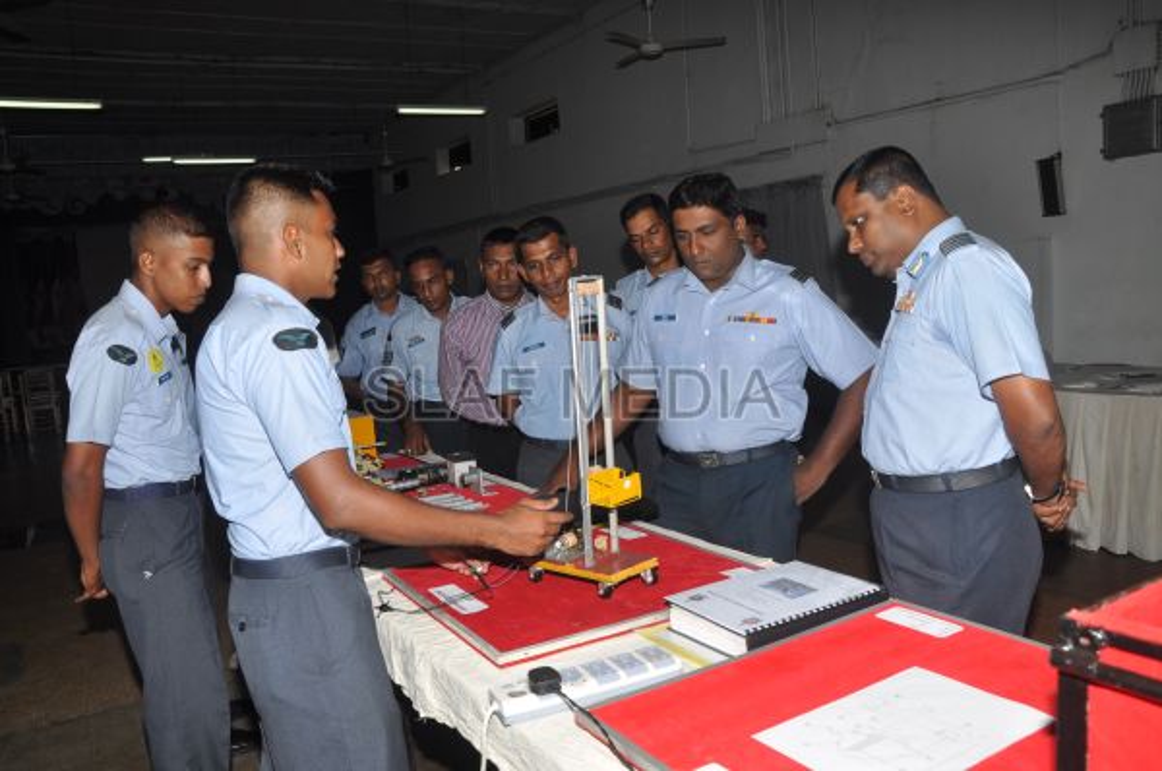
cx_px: 581
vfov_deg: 47.8
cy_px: 386
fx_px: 870
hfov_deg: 67.5
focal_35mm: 27
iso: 200
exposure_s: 1/125
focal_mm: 18
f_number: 7.1
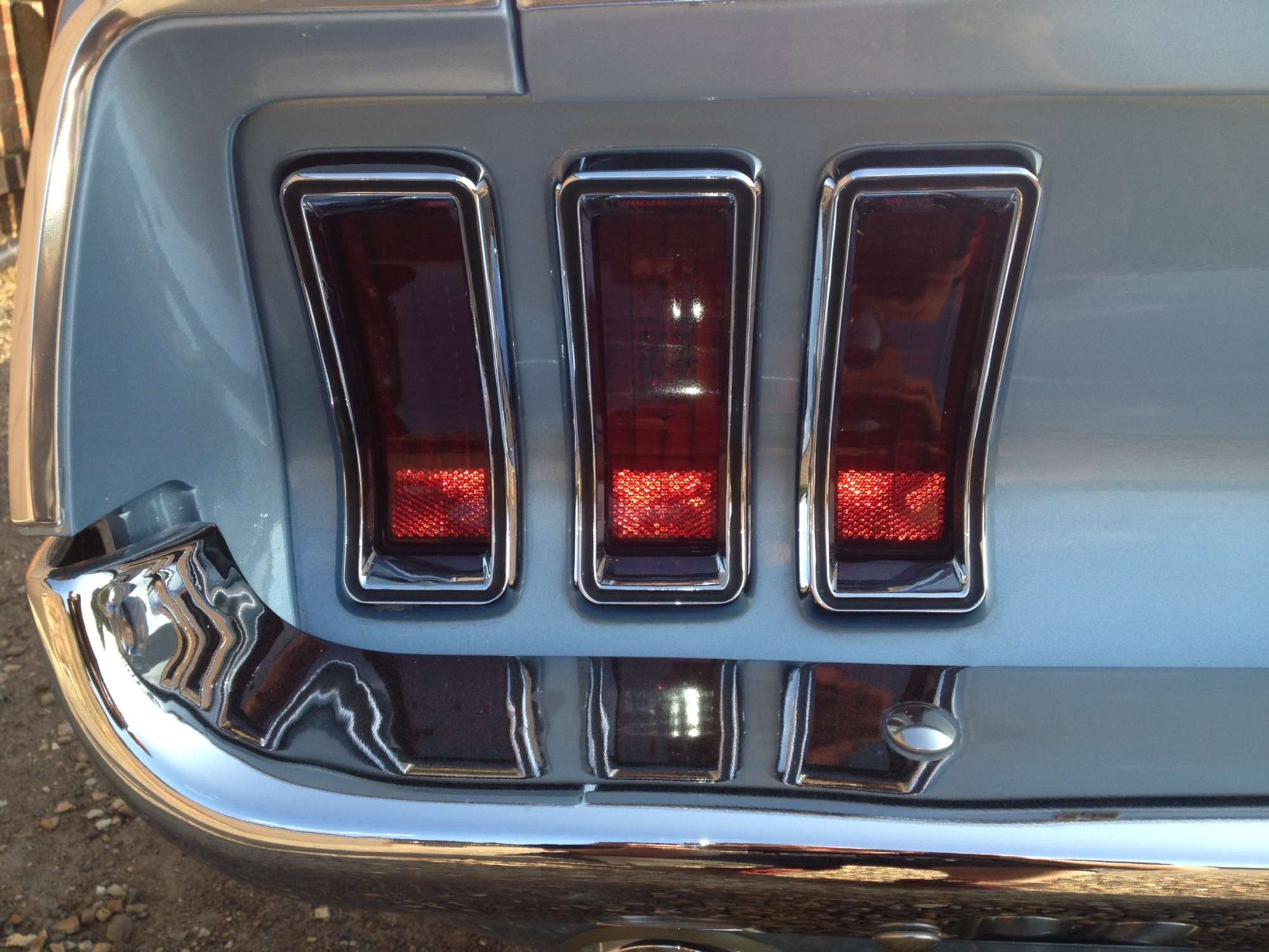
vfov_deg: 40.7
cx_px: 634
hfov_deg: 52.6
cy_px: 476
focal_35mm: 35
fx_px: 1283
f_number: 2.4
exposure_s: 1/415
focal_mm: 4.28
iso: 50
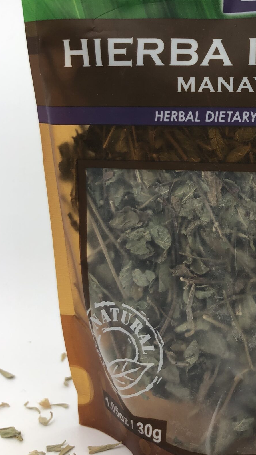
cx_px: 257
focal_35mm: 49
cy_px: 154
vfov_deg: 41.6
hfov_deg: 23.4
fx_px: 592
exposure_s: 1/344
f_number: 1.8
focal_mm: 4
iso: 20
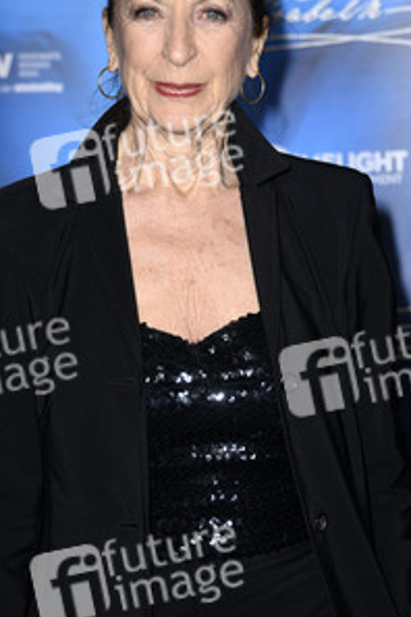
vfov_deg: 13.2
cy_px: 264
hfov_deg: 8.8
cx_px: 197
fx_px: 2671
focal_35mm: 156
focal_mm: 116
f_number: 5.6
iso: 500
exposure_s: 1/250
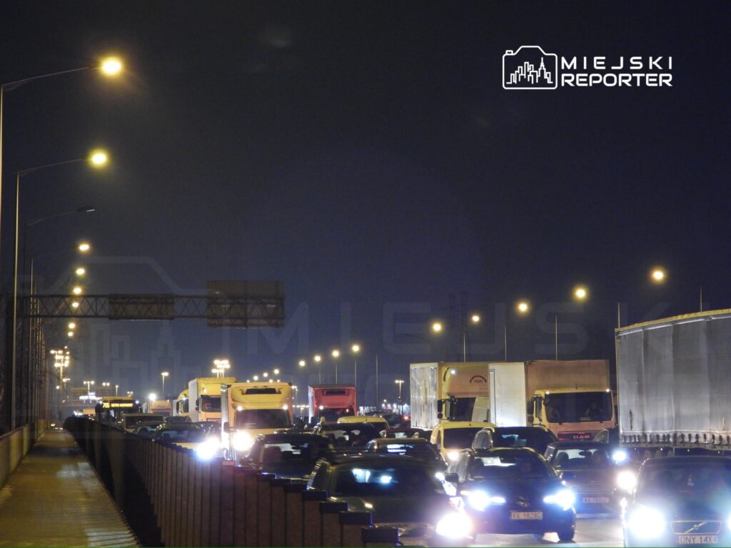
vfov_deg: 11.0
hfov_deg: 14.6
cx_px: 366
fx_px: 2851
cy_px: 274
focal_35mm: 135
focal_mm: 24.3
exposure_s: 1/13
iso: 800
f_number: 4
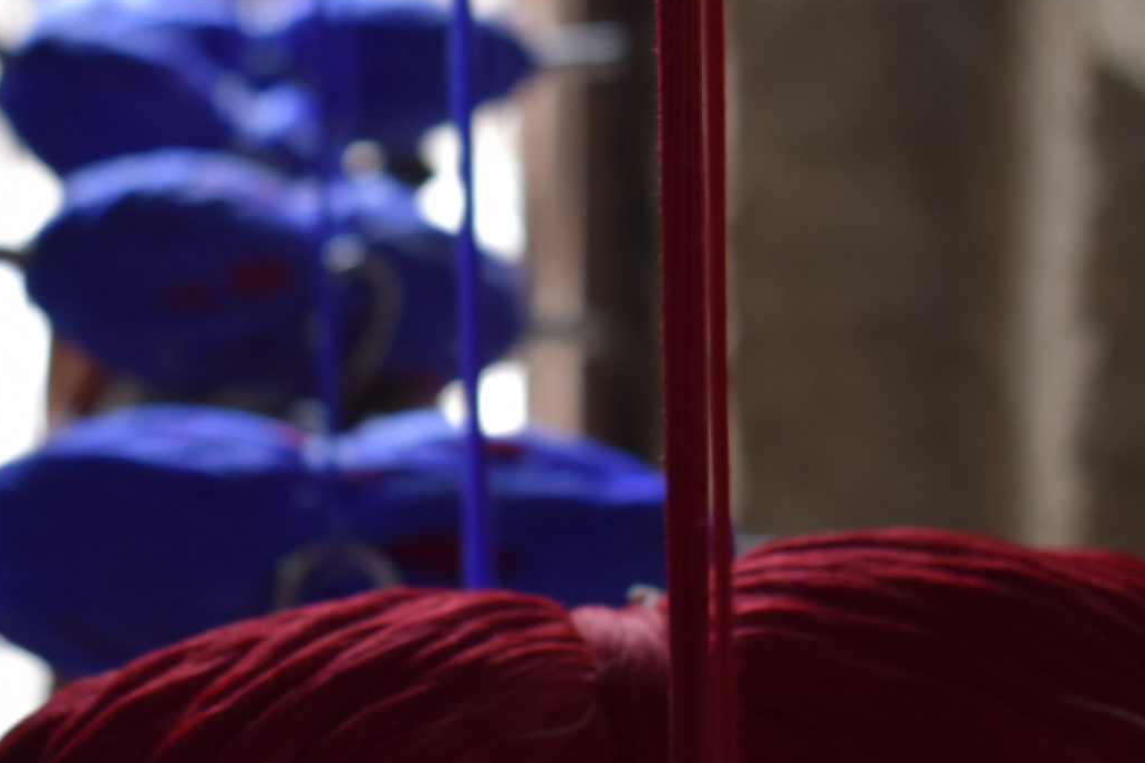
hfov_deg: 19.6
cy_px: 74
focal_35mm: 104
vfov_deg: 13.1
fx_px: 3307
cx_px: 478
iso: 400
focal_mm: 28
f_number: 4.5
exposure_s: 1/80
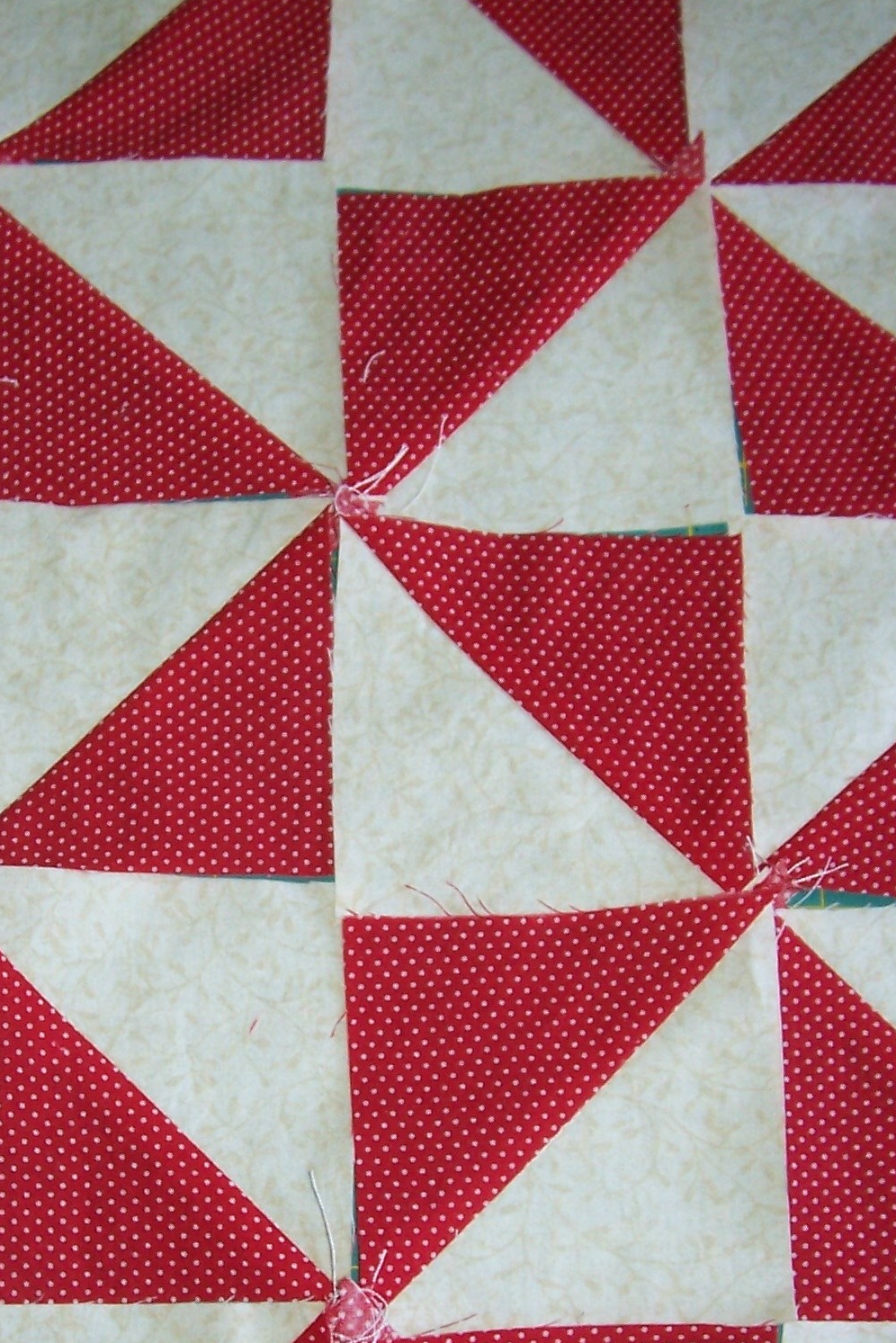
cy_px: 905
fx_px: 2276
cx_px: 306
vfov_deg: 32.6
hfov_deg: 22.2
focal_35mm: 61
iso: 125
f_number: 2.7
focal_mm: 5.6
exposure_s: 1/60
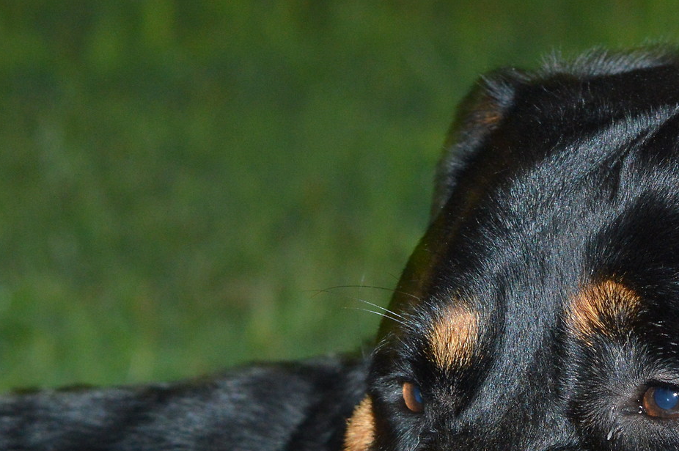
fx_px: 5859
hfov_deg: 6.6
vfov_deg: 4.4
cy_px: 536
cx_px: 625
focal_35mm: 311
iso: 800
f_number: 7.1
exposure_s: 2
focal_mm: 80
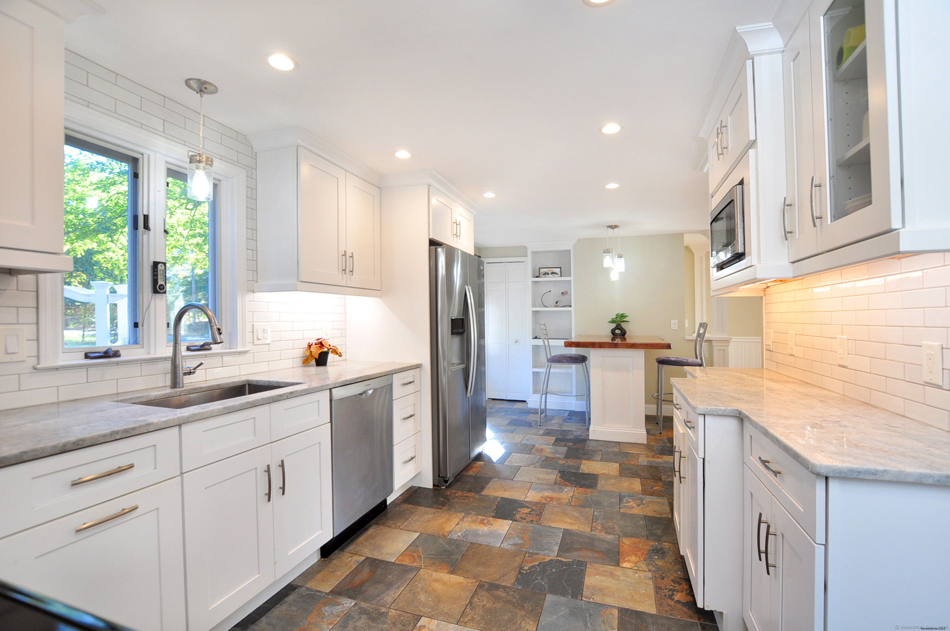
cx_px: 475
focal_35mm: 15
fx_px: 395
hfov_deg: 100.5
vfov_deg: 77.2
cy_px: 316
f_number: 5
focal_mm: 10
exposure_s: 1/40
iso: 400
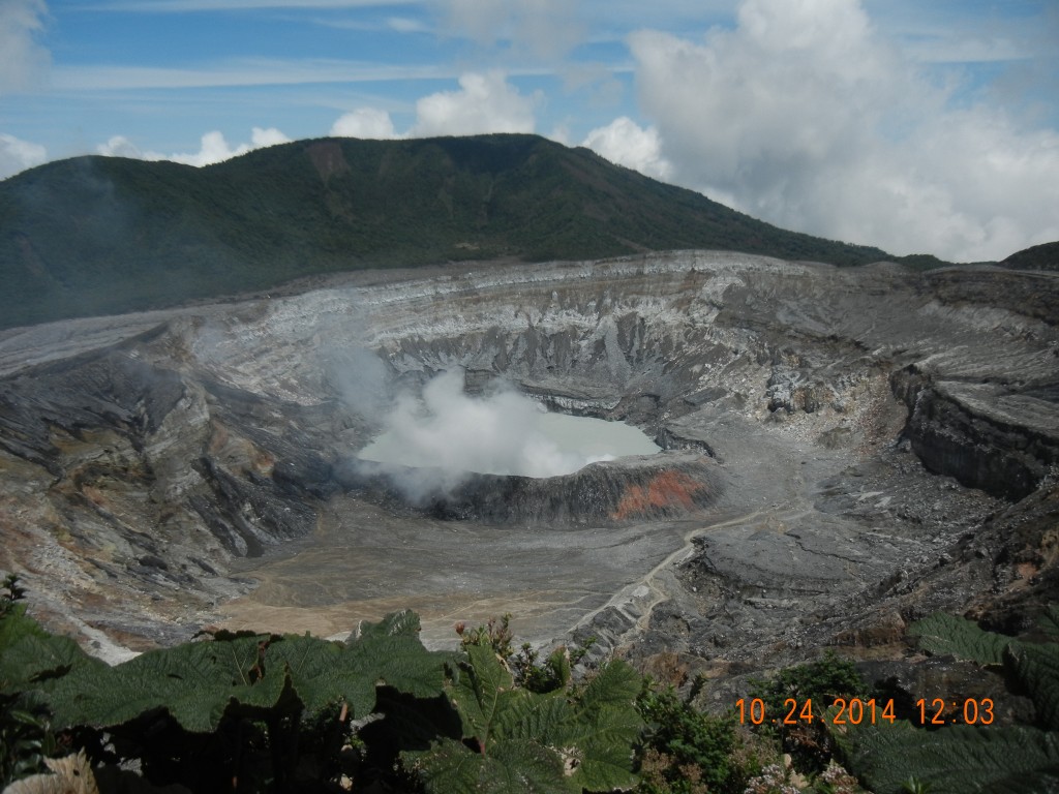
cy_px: 397
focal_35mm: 30
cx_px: 530
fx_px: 918
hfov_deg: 60.0
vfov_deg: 46.8
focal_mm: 5.4
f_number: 7
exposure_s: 1/986
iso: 160
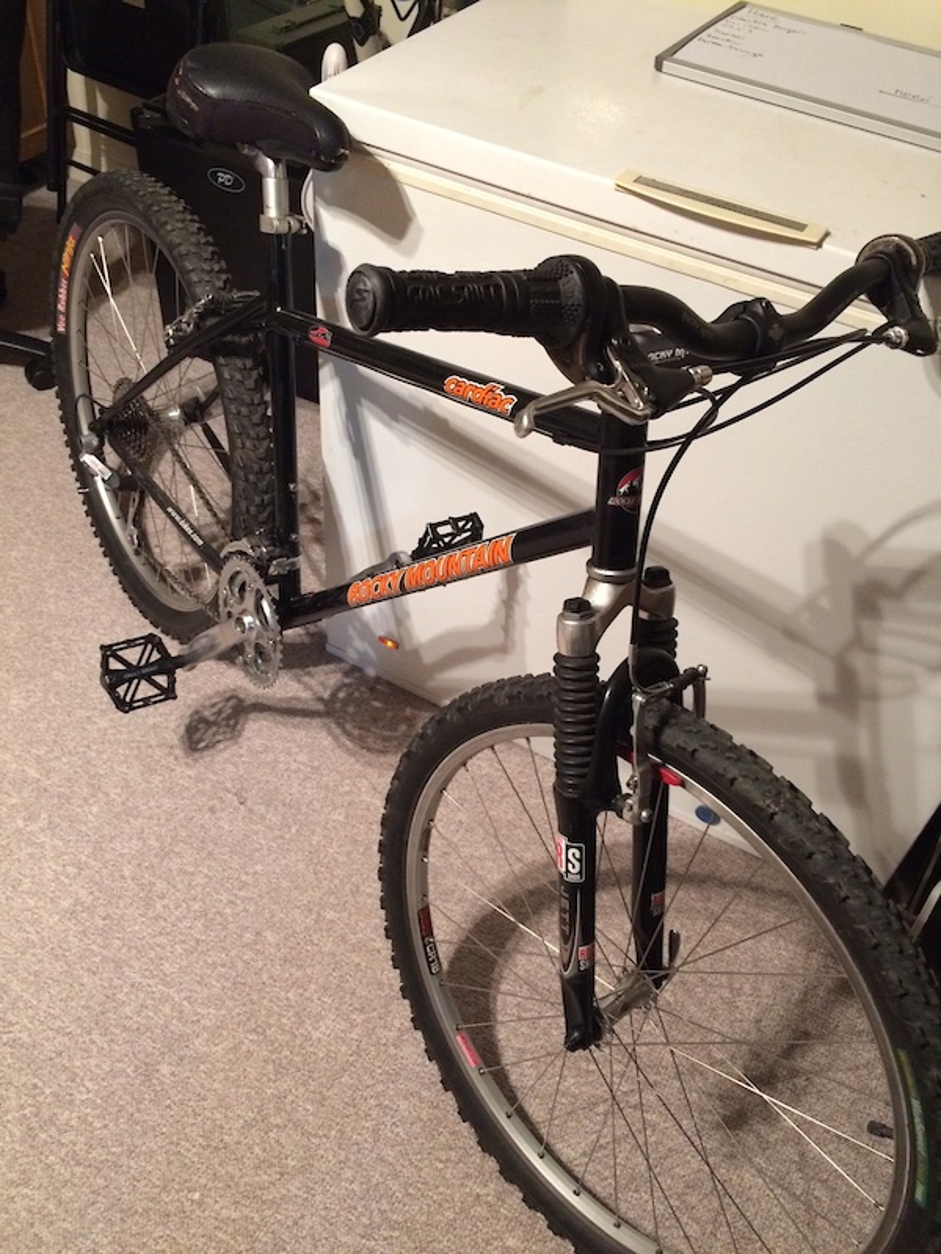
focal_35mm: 29
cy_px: 627
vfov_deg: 61.7
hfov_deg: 48.2
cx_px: 470
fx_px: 1051
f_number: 2.2
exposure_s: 1/17
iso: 250
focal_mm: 4.15
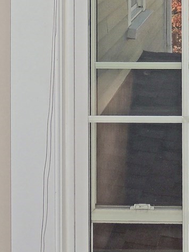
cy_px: -85
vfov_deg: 16.4
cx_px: 238
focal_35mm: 113
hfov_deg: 12.7
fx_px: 823
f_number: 3.3
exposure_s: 1/1000
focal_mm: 6.2
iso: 100
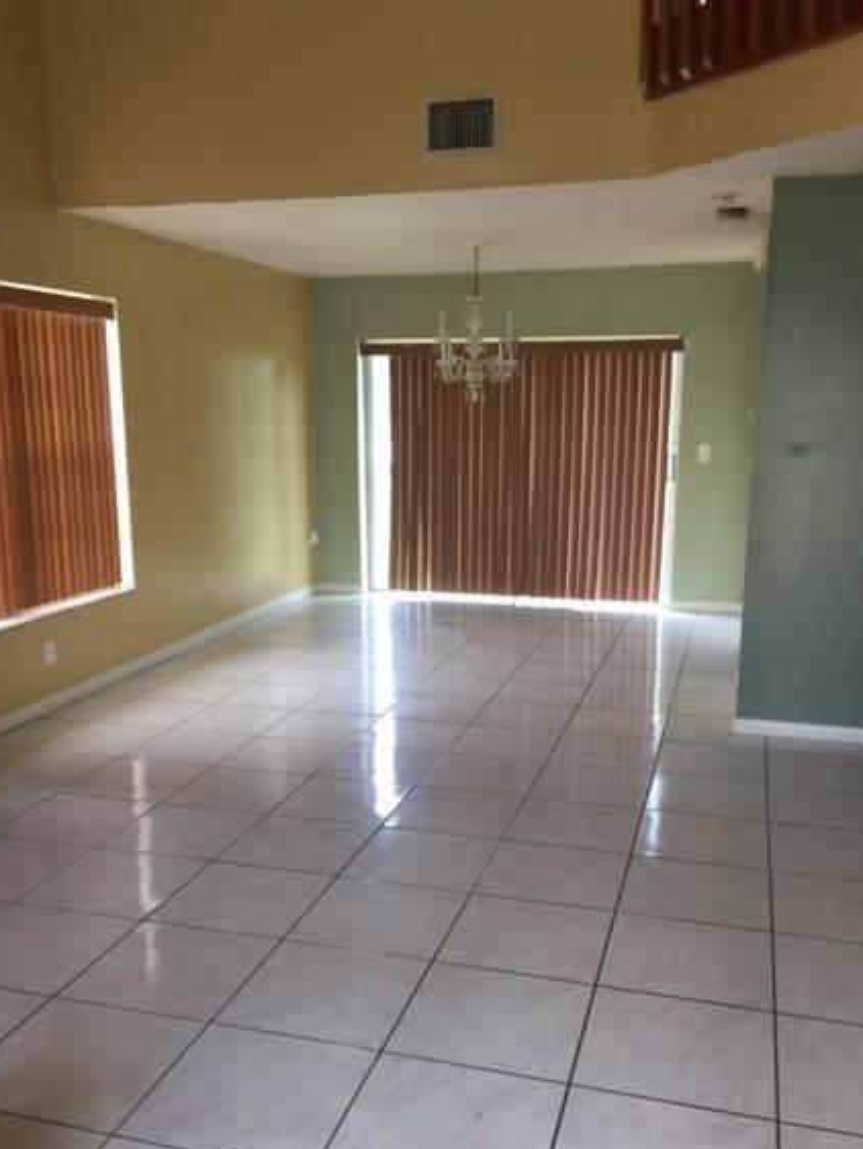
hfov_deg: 42.9
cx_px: 401
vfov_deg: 55.2
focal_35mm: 33
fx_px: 1096
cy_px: 638
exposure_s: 1/15
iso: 32
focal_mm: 4.15
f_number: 2.2
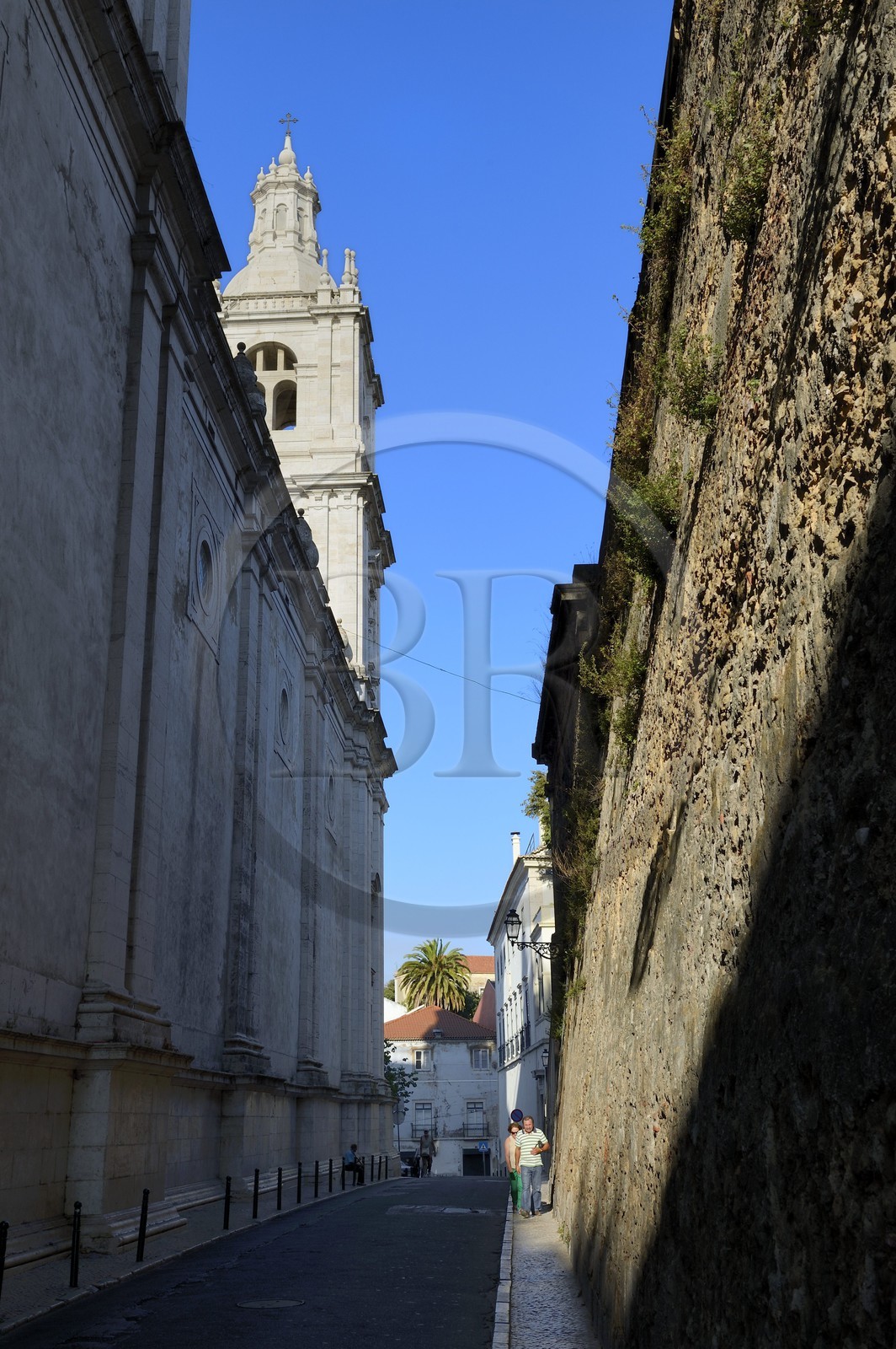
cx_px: 448
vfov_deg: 55.8
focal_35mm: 34
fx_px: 1271
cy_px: 674
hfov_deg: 38.8
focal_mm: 34
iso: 200
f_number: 11
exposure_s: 1/200
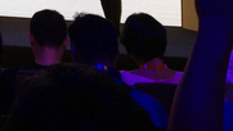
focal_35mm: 112
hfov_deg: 16.8
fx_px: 692
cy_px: -153
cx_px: -143
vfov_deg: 9.9
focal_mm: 4.15
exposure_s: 1/50
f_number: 2.2
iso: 25
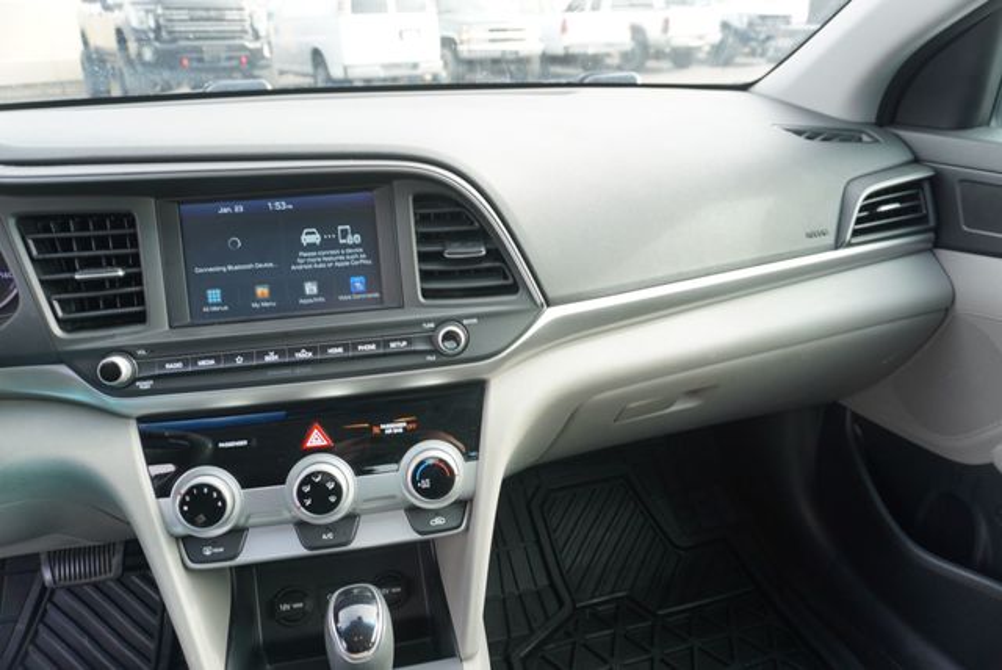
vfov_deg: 53.2
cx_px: 501
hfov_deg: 73.7
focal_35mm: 24
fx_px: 669
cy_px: 335
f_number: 4
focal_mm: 16
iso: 100
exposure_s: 1/60
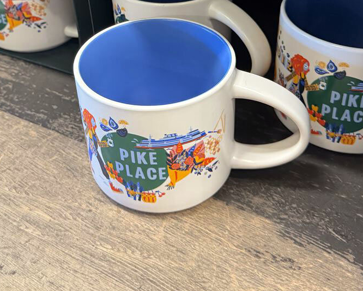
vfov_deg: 32.2
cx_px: 134
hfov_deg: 40.8
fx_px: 484
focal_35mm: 45
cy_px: 43
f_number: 1.8
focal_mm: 6.8
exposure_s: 1/60
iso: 640
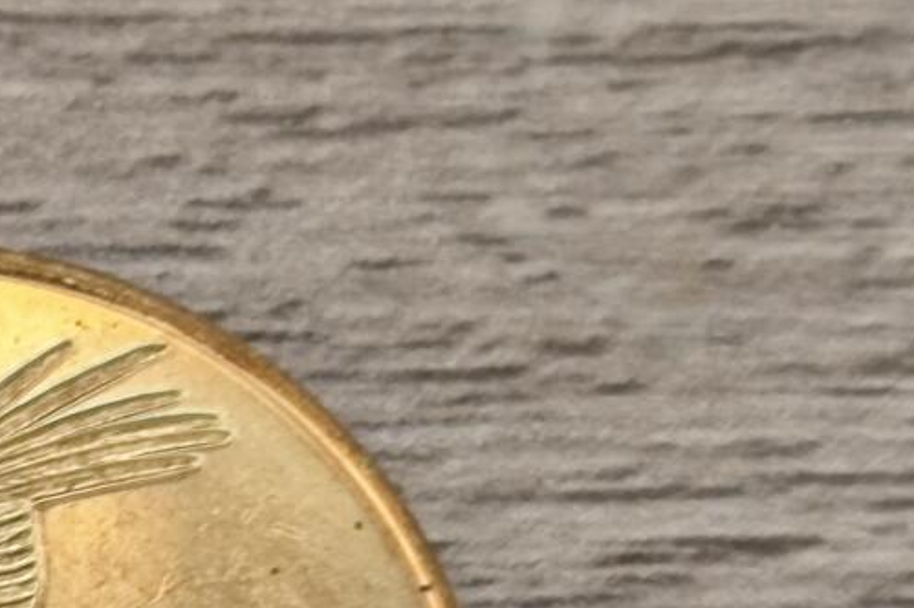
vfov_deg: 6.2
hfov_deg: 9.3
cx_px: -20
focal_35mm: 219
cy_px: 811
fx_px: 5556
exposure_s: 1/42.3
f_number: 1.9
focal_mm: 8.7
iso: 640
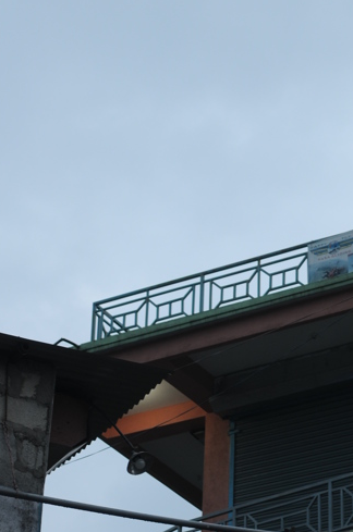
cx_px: 302
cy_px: 318
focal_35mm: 110
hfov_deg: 12.3
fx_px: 1625
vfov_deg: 18.6
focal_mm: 35
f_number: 3.2
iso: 200
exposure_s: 1/40
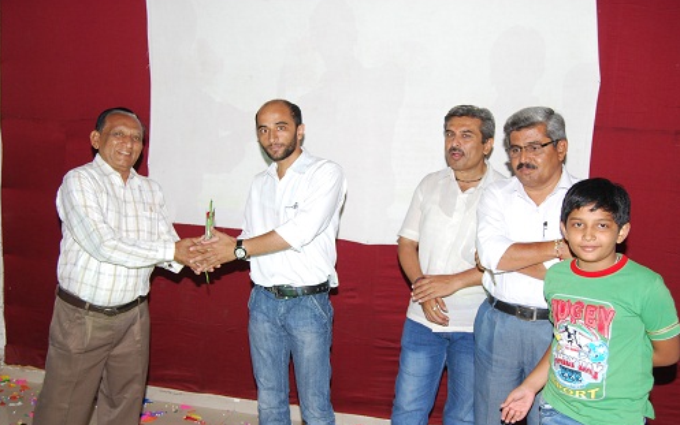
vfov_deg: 32.0
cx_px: 341
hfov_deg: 49.3
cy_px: 224
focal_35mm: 40
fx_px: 742
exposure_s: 1/100
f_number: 6.3
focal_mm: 26
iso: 400
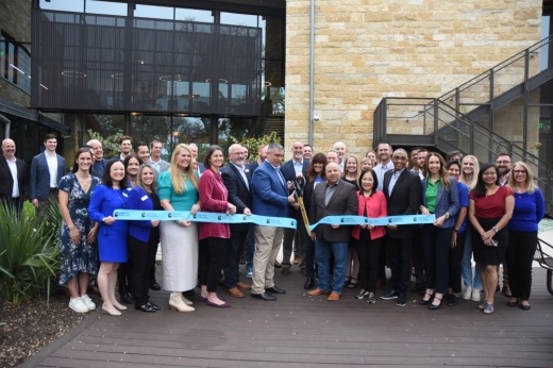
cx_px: 276
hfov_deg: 67.4
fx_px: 414
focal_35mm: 27
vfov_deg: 47.9
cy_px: 184
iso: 800
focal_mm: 18
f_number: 3.5
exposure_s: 1/250
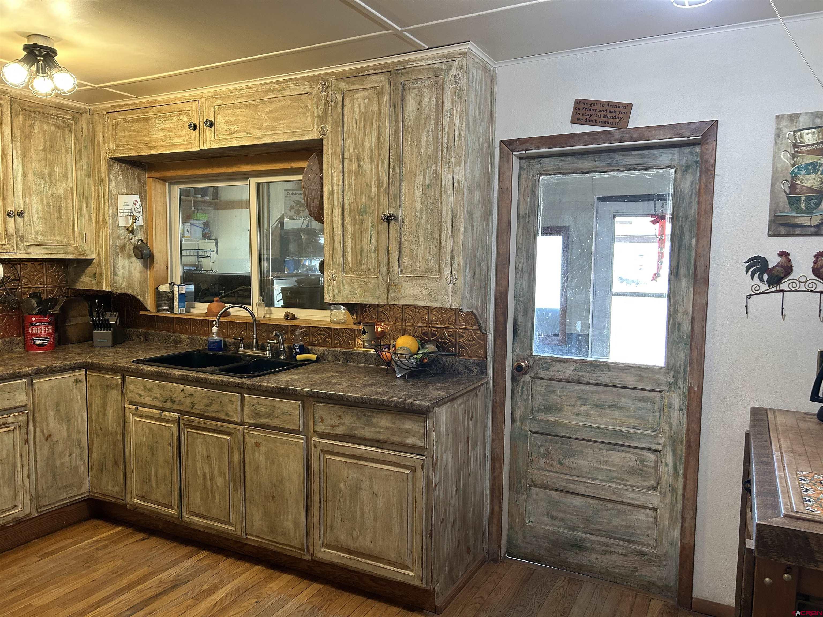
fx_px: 618
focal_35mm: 26
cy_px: 308
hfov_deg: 67.3
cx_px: 412
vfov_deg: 53.1
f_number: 1.5
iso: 160
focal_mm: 5.7
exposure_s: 1/60
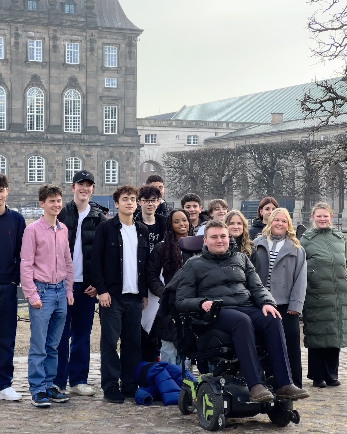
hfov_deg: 18.9
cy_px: 217
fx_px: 1040
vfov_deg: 23.6
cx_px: 175
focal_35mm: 81
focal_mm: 9
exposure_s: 1/192
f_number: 2.8
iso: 32
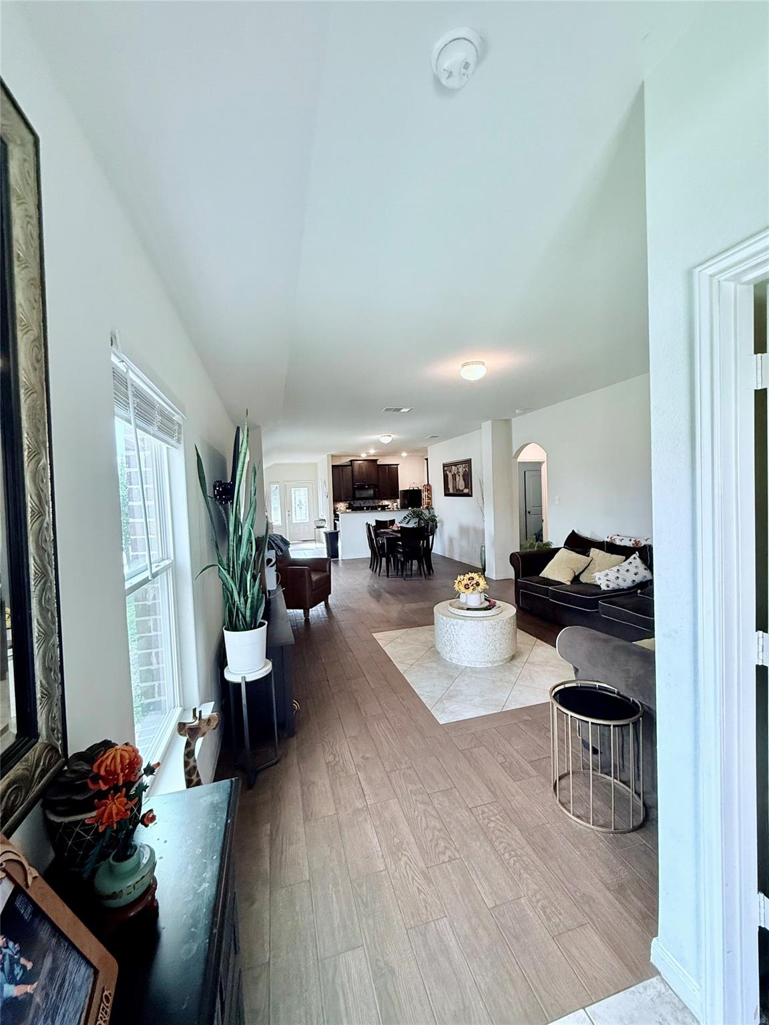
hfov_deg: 85.7
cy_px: 512
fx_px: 415
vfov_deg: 102.1
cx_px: 384
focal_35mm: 14
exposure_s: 1/120
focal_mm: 2.22
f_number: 2.2
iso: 400
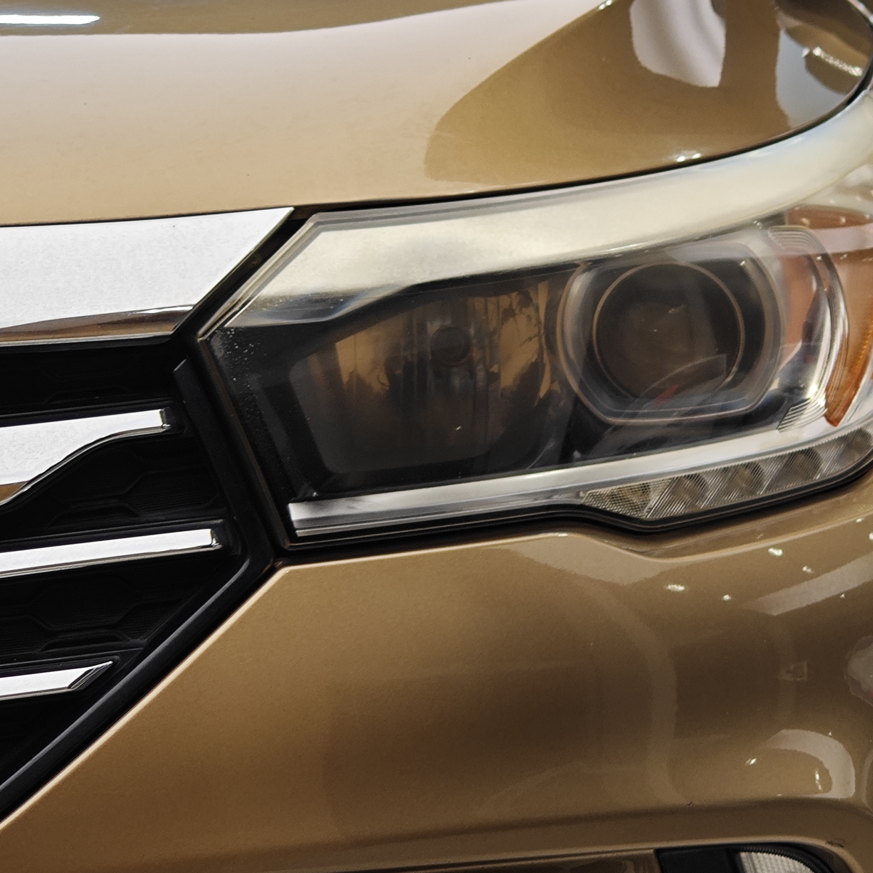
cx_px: 705
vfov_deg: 11.9
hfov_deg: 11.8
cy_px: 401
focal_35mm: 147
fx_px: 4194
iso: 80
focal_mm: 9.87
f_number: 1.8
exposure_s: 1/100
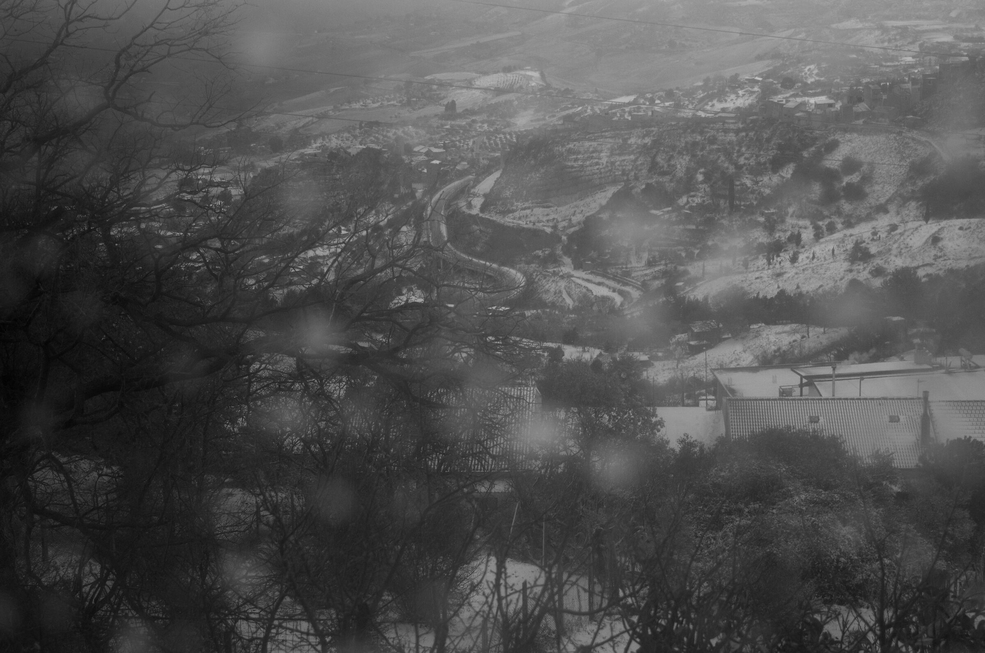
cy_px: 326
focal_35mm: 64
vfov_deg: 21.2
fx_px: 1748
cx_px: 492
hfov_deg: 31.5
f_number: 4.5
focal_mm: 42.5
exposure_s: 1/100
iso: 400
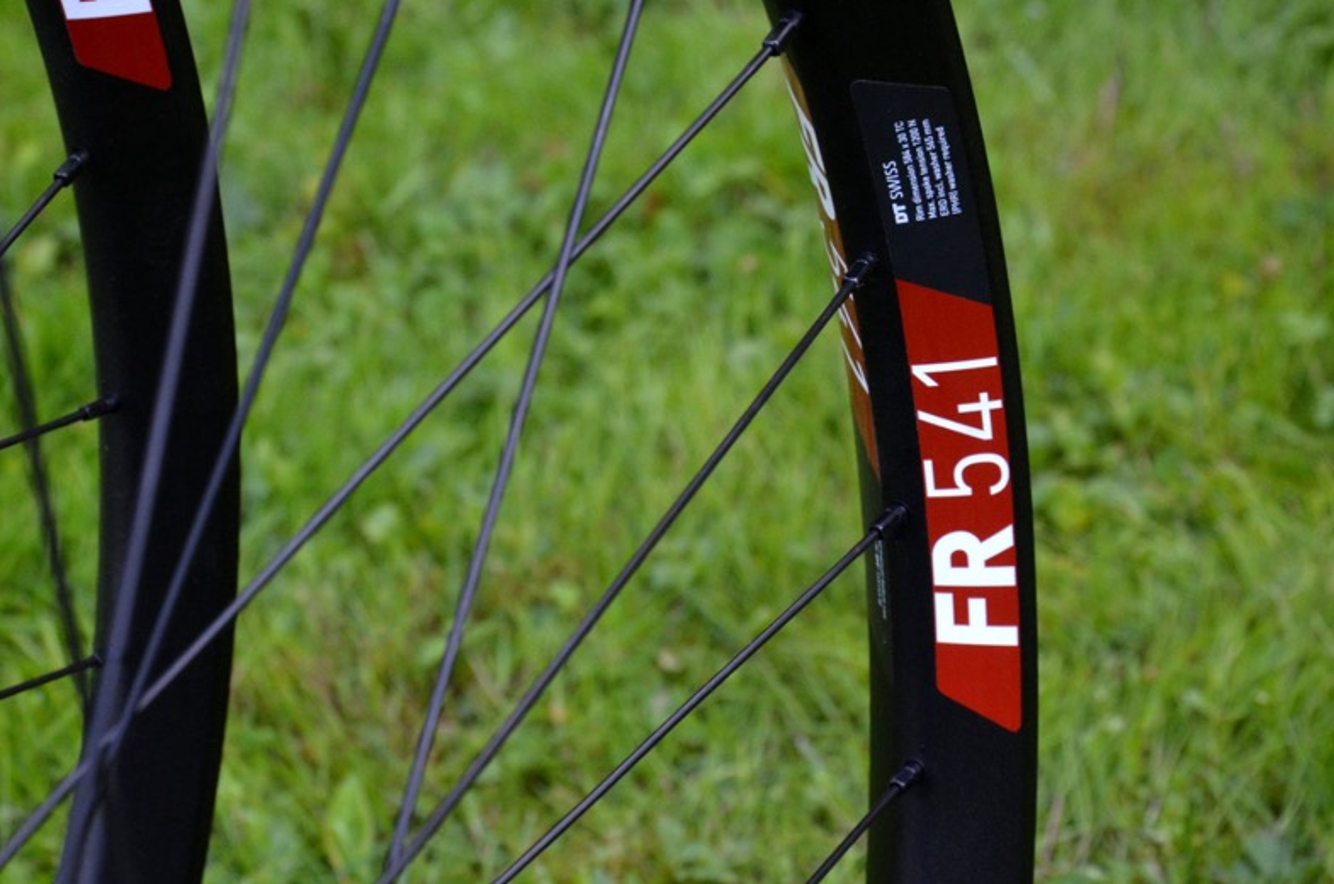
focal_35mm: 93
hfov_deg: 21.9
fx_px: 3439
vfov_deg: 14.6
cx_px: 503
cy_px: 396
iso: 800
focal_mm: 38
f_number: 5.6
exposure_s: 1/125
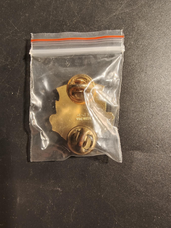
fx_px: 151
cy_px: 114
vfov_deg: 73.9
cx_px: 86
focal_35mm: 23
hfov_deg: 58.9
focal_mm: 2.32
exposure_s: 1/62.1
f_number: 2
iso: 160
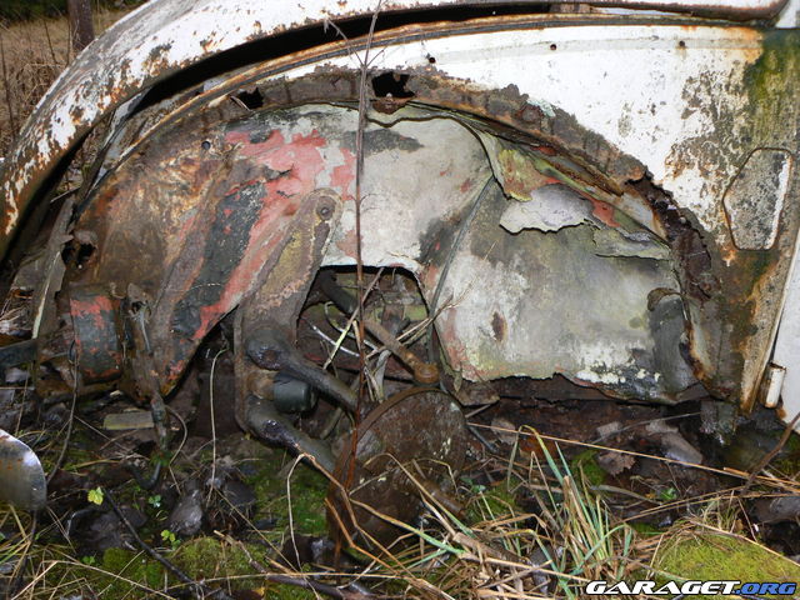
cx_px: 400
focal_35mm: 36
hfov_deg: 51.4
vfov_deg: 39.7
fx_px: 832
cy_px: 300
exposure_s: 1/30
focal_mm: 6
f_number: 2.8
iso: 100
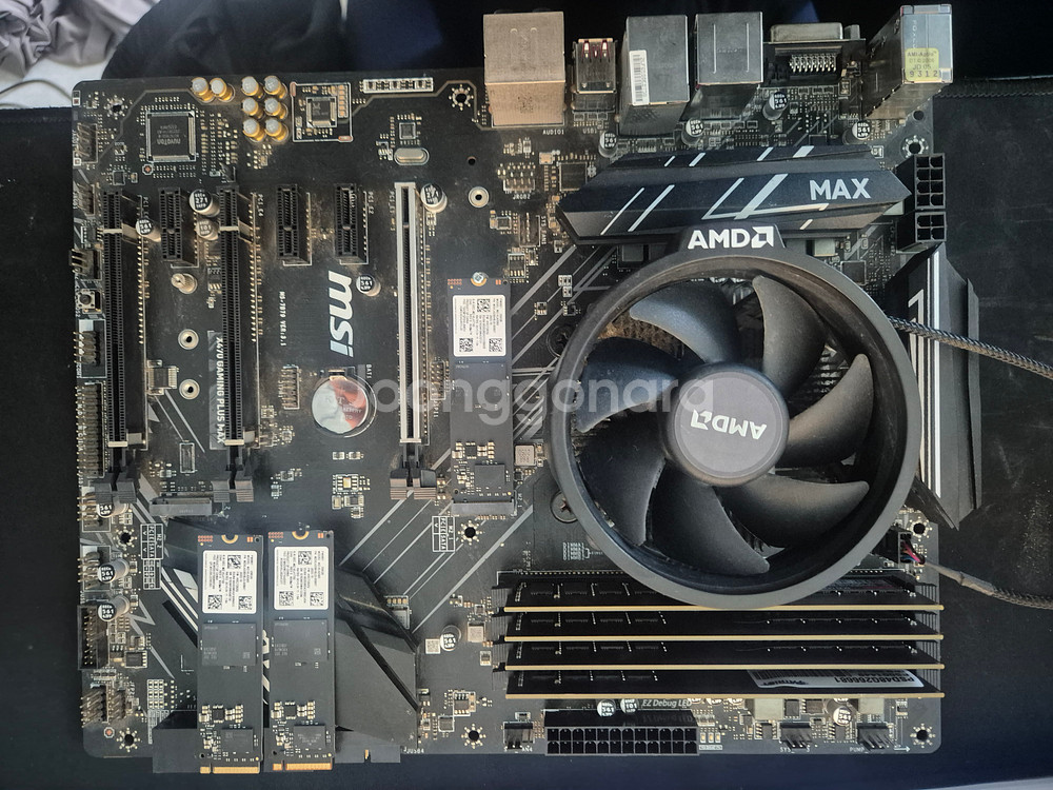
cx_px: 526
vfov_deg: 58.9
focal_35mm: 23
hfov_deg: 73.9
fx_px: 700
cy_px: 395
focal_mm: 5.4
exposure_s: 1/30
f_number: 1.8
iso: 1600
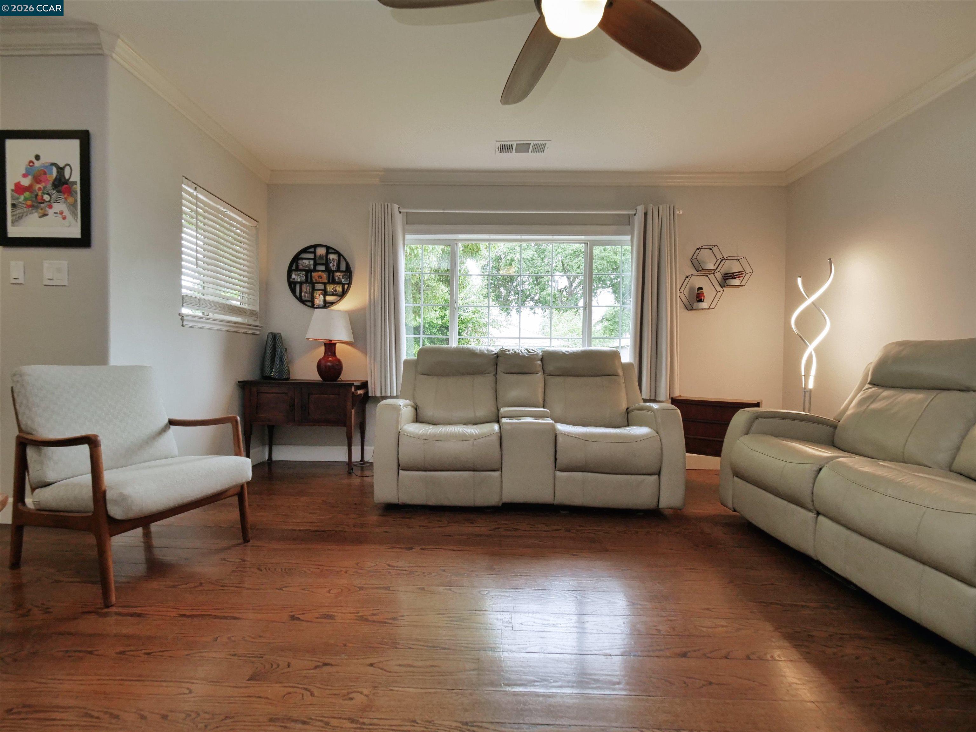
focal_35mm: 14
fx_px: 395
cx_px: 488
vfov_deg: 85.7
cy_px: 366
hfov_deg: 102.1
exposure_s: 1/160
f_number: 5
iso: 800
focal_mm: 7
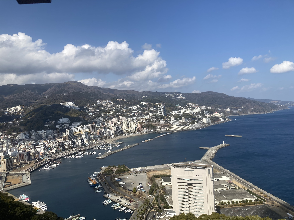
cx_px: 147
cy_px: 110
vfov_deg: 49.7
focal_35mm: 28
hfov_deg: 63.4
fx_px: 238
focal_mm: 3.99
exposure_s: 1/2825
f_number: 1.8
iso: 20
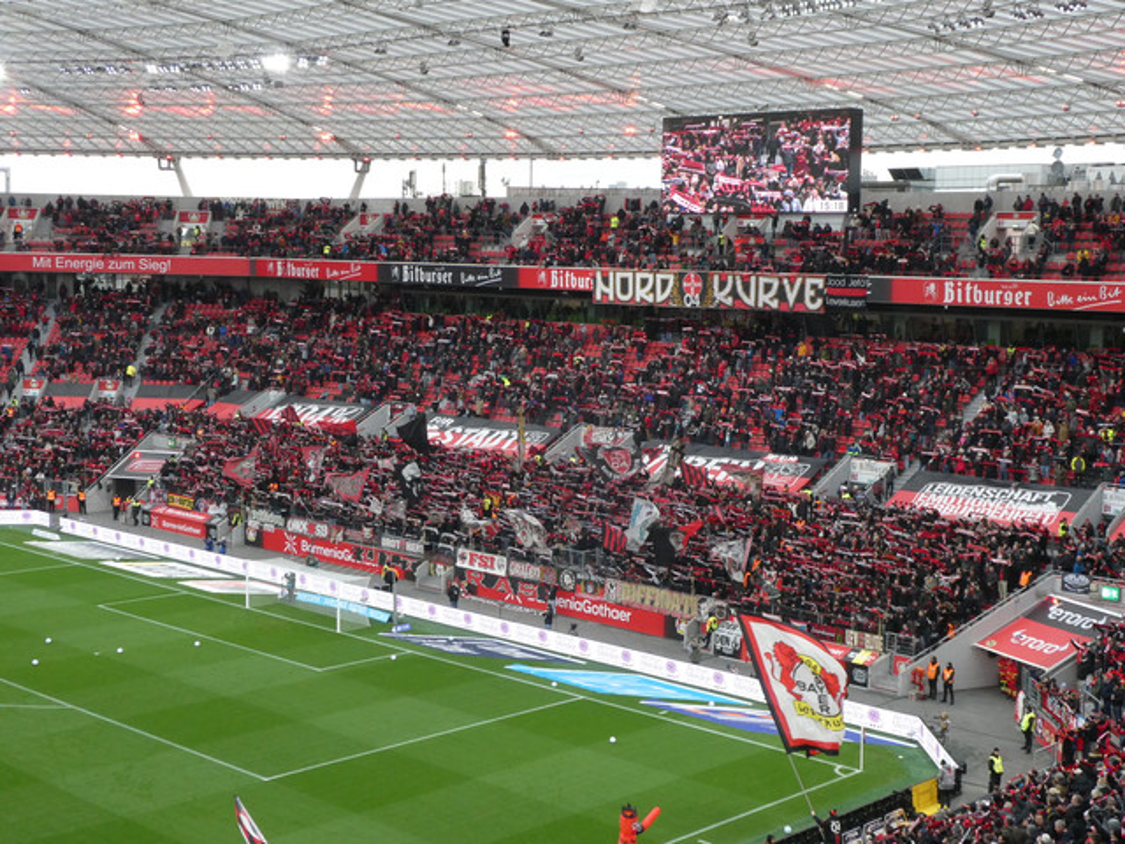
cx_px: 562
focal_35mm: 50
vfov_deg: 29.1
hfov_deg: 38.2
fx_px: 1625
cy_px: 422
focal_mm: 9
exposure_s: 1/80
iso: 320
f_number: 4.1
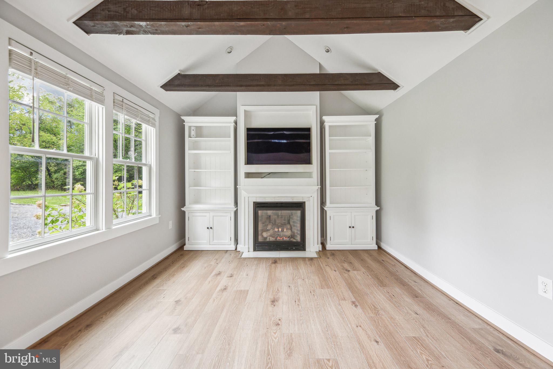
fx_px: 215
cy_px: 184
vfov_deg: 81.2
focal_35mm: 14
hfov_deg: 104.2
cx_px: 276
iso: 400
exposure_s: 1/15
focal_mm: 14
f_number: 8
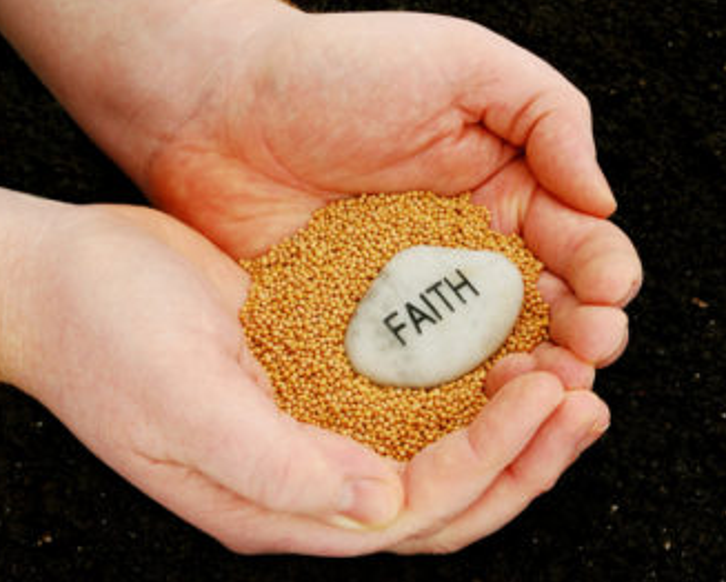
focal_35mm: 95
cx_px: 415
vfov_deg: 16.3
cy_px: 291
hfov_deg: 20.2
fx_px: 2033
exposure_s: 1/8
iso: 100
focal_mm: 55
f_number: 14
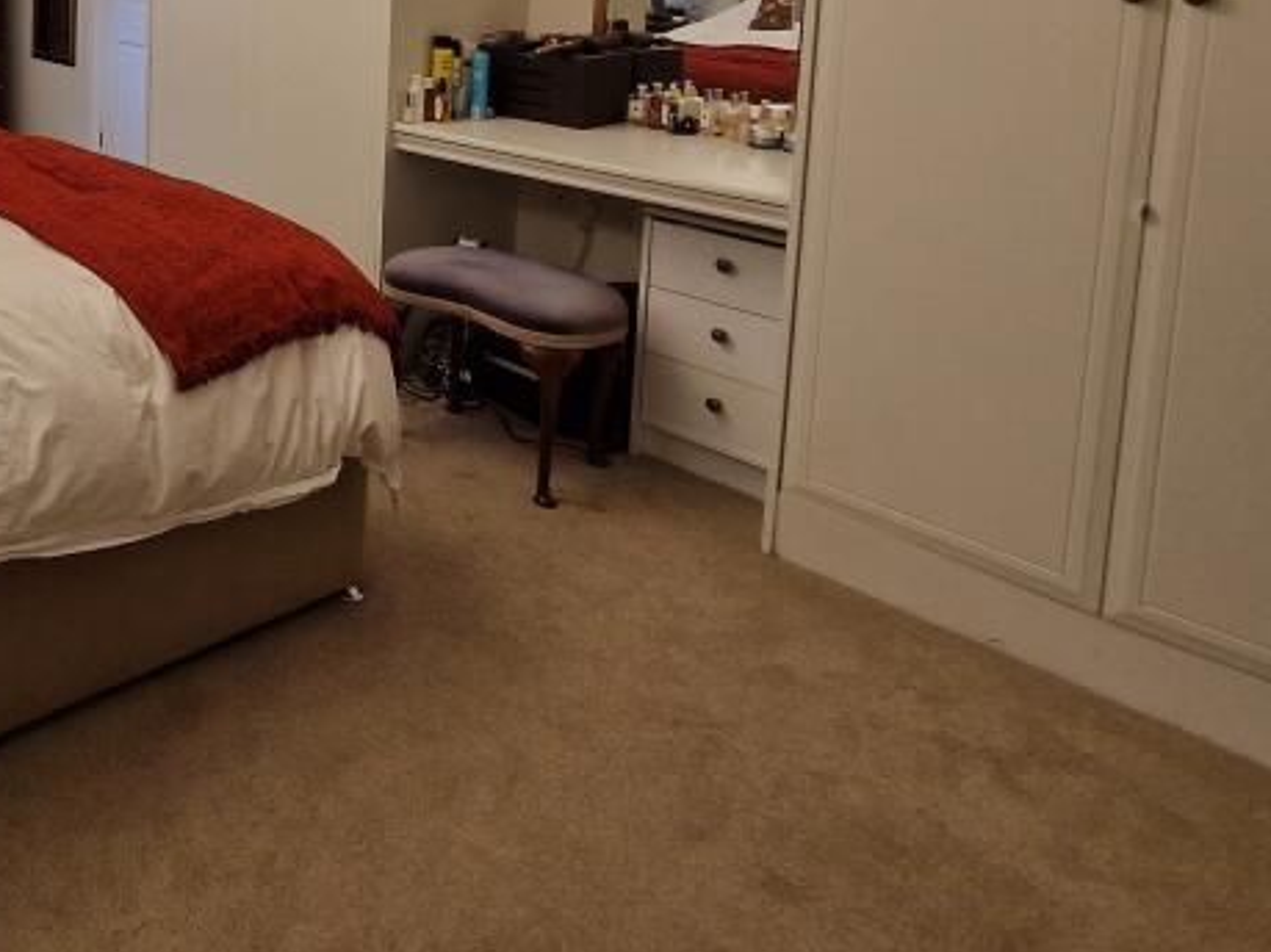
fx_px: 1065
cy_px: 22
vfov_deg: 42.3
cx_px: 53
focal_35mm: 29
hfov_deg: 51.7
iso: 160
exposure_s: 1/50
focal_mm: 2.2
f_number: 2.2
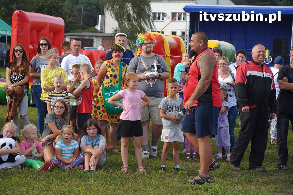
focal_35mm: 105
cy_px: 98
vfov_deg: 13.0
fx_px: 854
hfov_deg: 19.5
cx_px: 146
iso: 400
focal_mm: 70
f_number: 6.3
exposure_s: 1/640
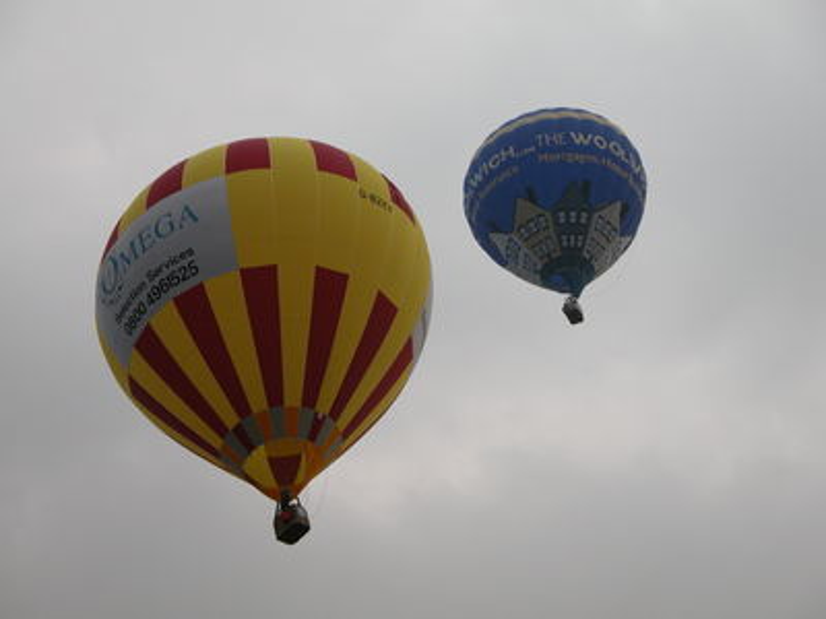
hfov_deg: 18.5
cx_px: 413
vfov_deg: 14.0
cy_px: 310
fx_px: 2529
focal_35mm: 106
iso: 100
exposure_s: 1/108
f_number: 3.7
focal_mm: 27.3
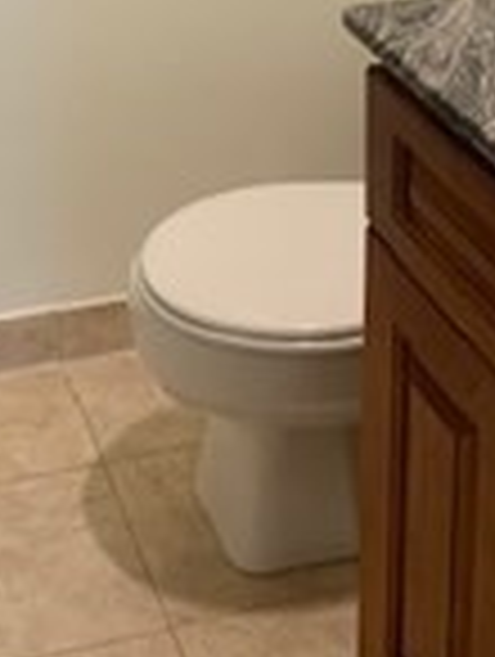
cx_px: 76
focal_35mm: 80
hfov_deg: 18.3
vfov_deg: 21.7
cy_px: -220
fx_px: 1521
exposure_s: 1/60
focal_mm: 4.25
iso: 100
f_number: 1.8
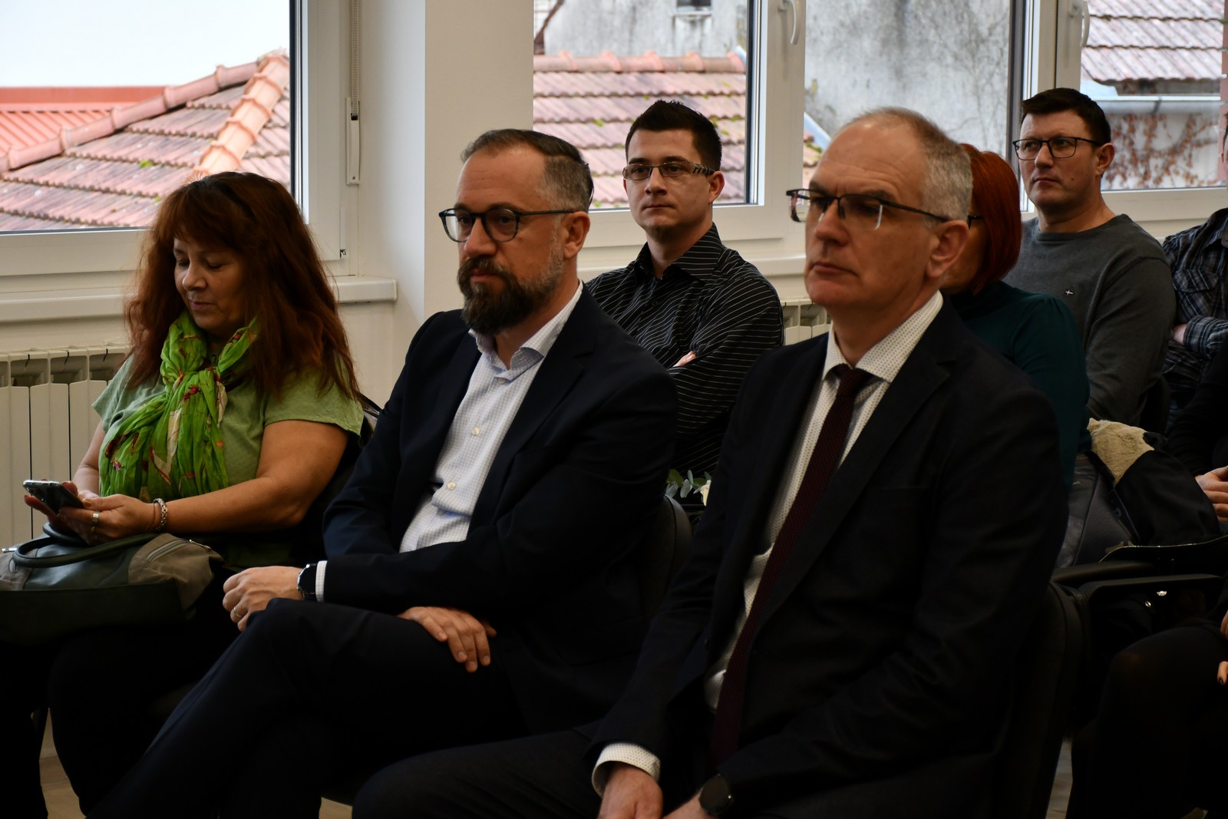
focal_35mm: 78
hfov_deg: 26.0
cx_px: 614
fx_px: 2661
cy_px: 410
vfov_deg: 17.5
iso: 640
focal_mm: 52
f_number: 4.8
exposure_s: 1/250
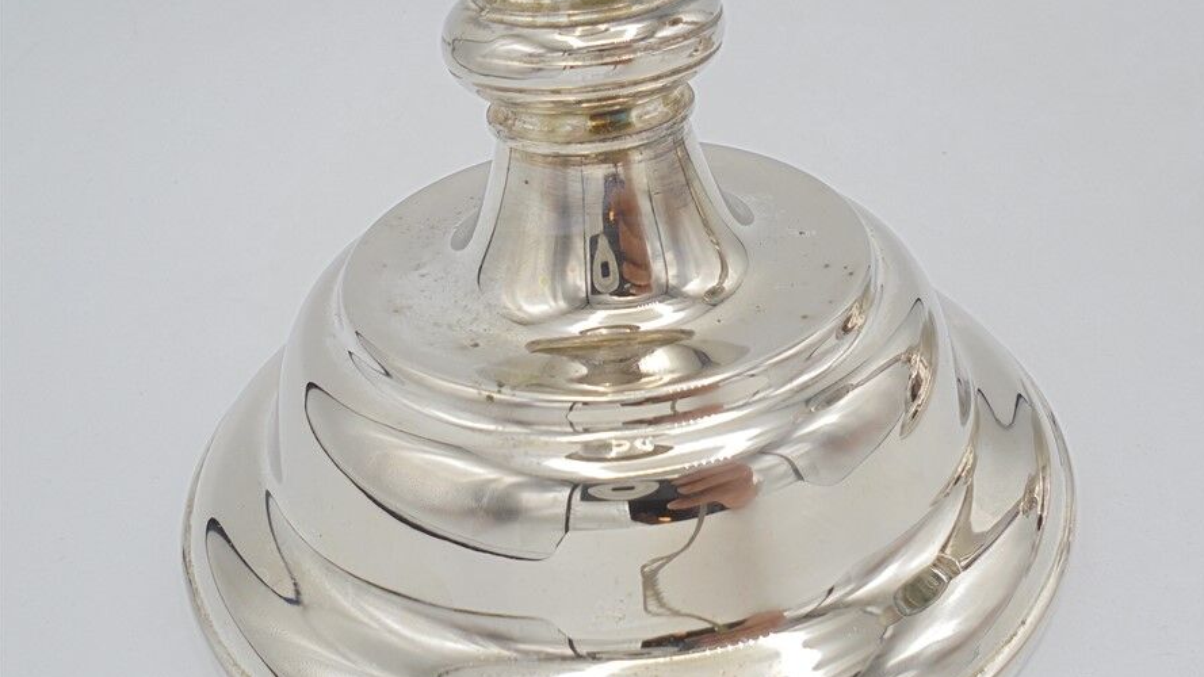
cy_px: 414
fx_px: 1022
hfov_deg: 61.0
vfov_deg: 36.5
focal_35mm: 32
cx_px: 607
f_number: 3.7
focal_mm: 5.3
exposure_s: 1/200
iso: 100
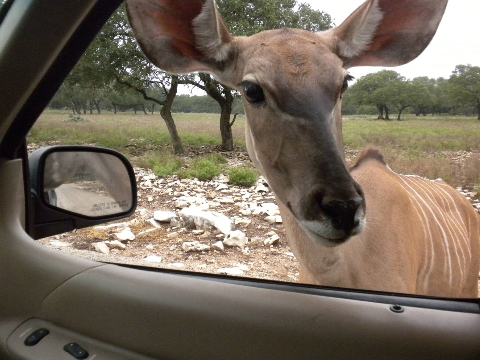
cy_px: 180
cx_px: 240
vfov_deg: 38.7
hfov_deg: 50.1
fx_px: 513
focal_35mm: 37
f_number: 3.5
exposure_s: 1/530
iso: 400
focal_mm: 6.6
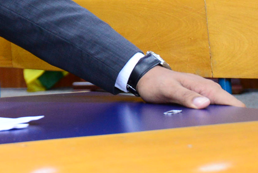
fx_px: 903
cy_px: -95
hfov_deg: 14.4
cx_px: -204
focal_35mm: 126
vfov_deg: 10.5
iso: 2500
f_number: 4
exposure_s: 1/60
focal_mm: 35
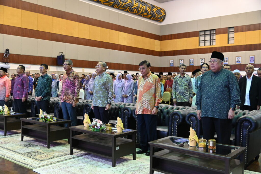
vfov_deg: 37.8
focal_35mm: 35
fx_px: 254
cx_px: 130
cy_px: 87
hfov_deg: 54.5
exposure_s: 1/100
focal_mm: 35
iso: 5000
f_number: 4
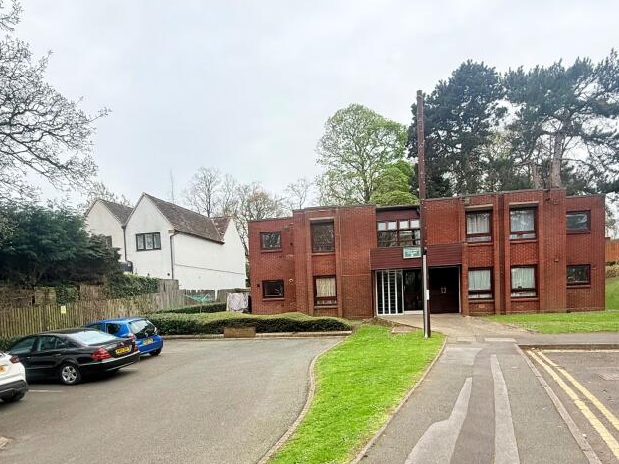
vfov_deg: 57.0
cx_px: 337
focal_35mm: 23
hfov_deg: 73.8
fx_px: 411
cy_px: 325
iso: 50
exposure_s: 1/701
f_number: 2.2
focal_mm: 2.22
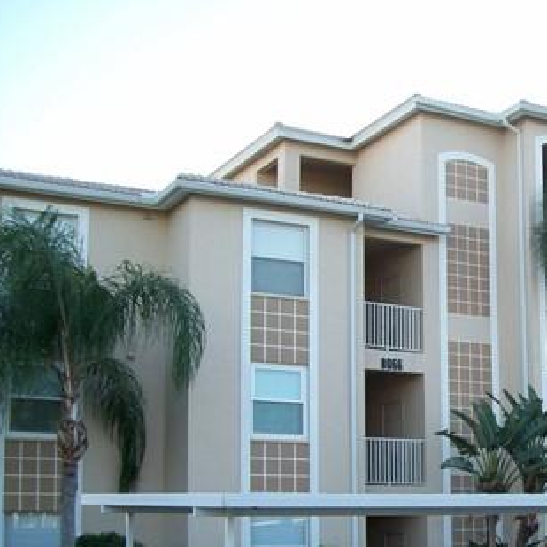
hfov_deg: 24.8
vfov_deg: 25.7
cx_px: 554
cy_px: 420
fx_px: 1180
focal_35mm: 66
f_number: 2.7
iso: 80
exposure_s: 1/207
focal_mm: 6
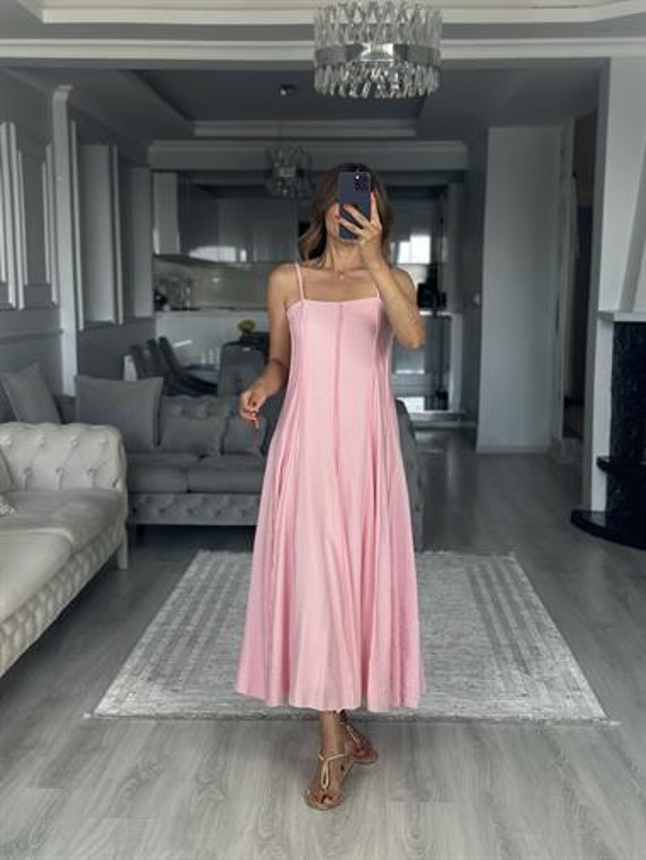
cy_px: 430
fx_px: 1193
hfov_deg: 30.3
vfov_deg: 39.6
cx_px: 323
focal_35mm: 48
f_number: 1.78
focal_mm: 6.86
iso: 125
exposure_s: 1/172
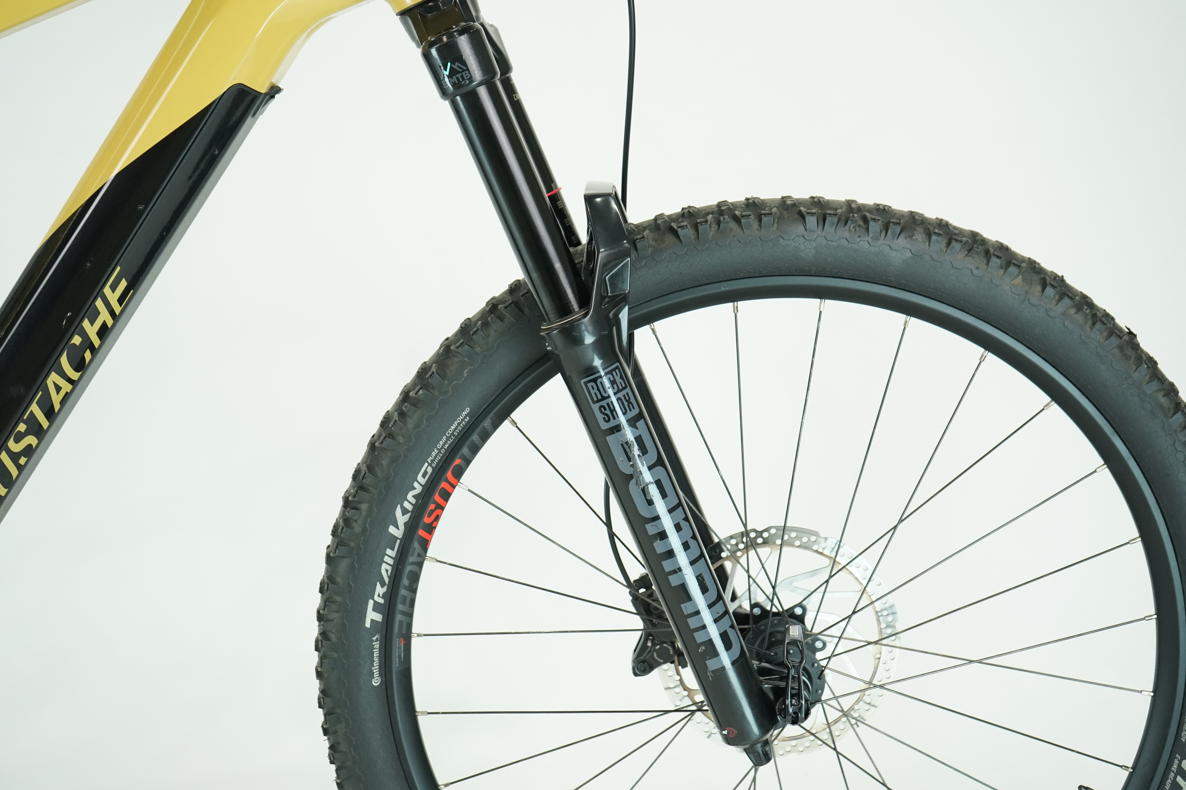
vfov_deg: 28.6
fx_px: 1548
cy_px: 395
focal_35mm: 47
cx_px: 593
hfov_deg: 41.9
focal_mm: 47
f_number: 5.6
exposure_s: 1/200
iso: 1600
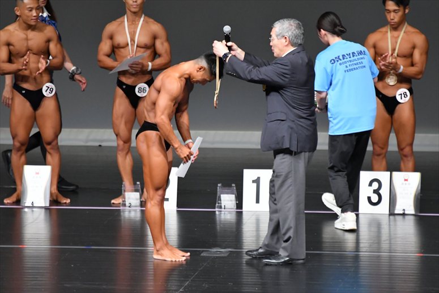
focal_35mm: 375
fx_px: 4571
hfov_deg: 5.5
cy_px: 146
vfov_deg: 3.7
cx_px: 220
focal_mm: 250
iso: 5000
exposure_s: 1/400
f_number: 5.6
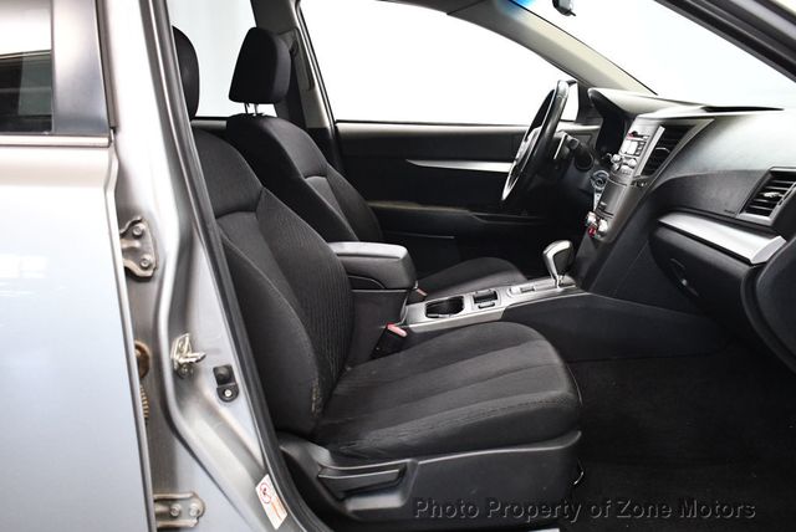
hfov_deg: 53.1
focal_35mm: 36
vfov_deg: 36.9
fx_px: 797
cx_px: 398
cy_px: 266
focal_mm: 18
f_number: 3.5
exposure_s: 1/125
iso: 3200
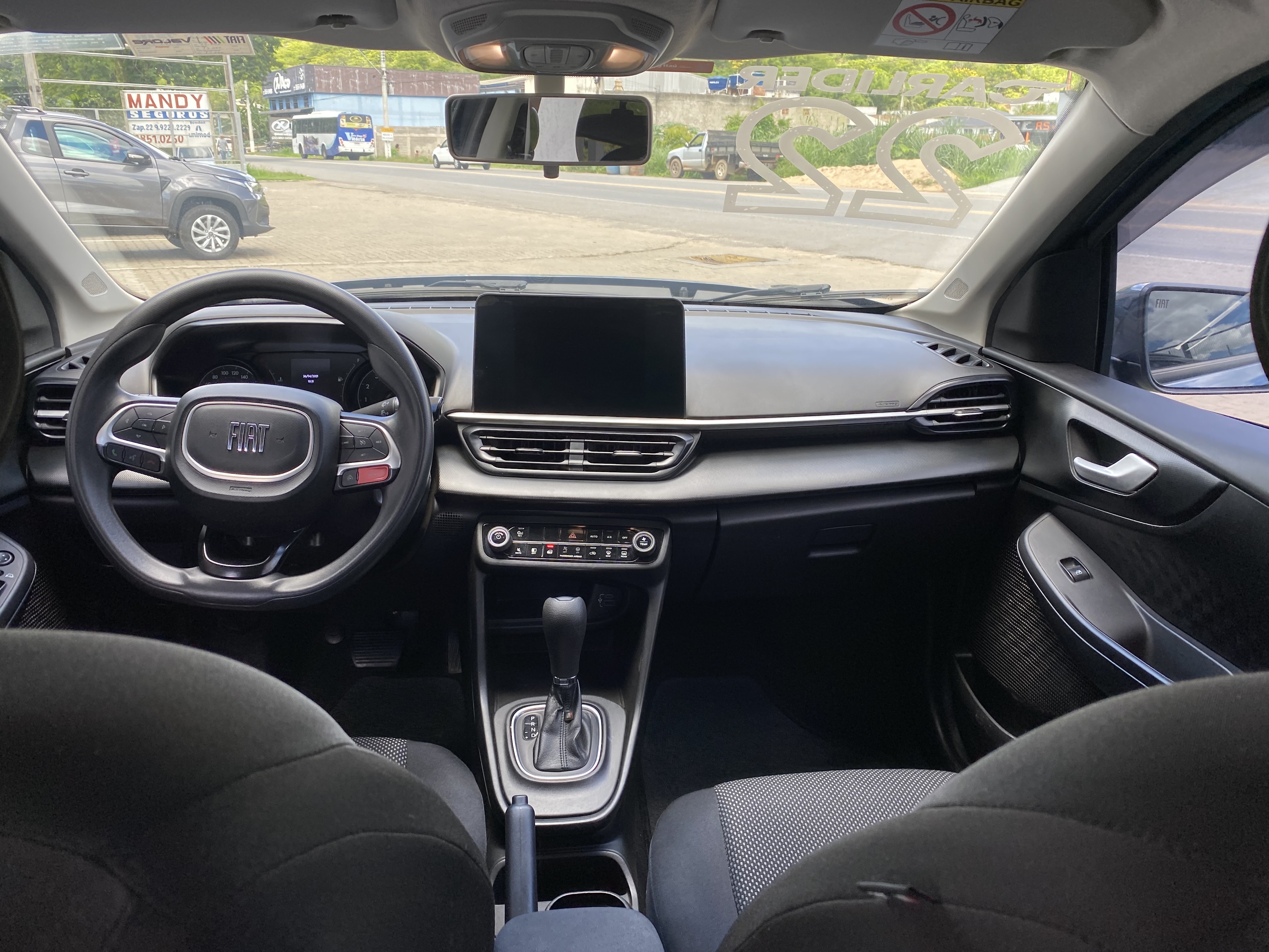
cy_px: 476
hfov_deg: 67.3
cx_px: 634
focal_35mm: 26
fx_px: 953
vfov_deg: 53.1
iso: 32
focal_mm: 4.25
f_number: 1.8
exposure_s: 1/122
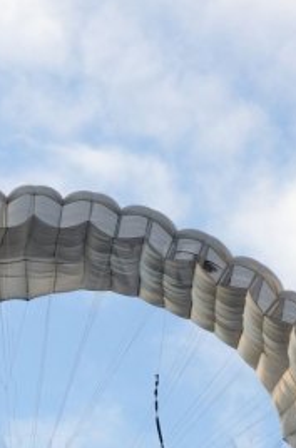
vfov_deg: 5.1
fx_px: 5002
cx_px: 156
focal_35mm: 403
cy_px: 495
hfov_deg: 3.4
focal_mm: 120
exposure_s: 1/500
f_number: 8
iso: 800
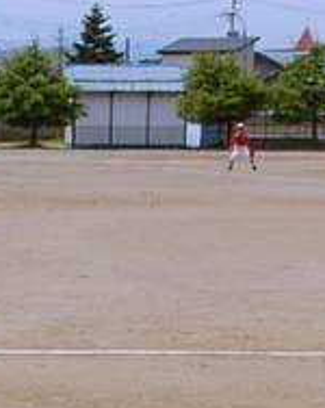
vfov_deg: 12.2
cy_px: 404
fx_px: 1879
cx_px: -98
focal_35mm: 156
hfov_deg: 9.7
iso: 200
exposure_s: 1/320
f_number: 10
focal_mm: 26
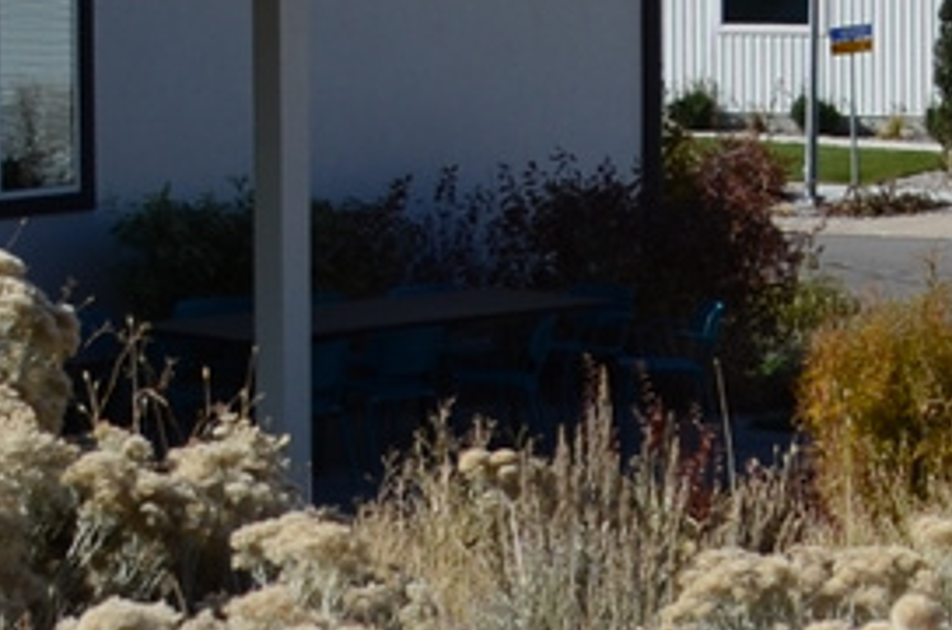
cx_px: 1862
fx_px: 5356
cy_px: -304
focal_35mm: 203
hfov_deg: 9.5
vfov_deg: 6.6
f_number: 3.5
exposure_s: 1/1600
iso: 100
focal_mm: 18
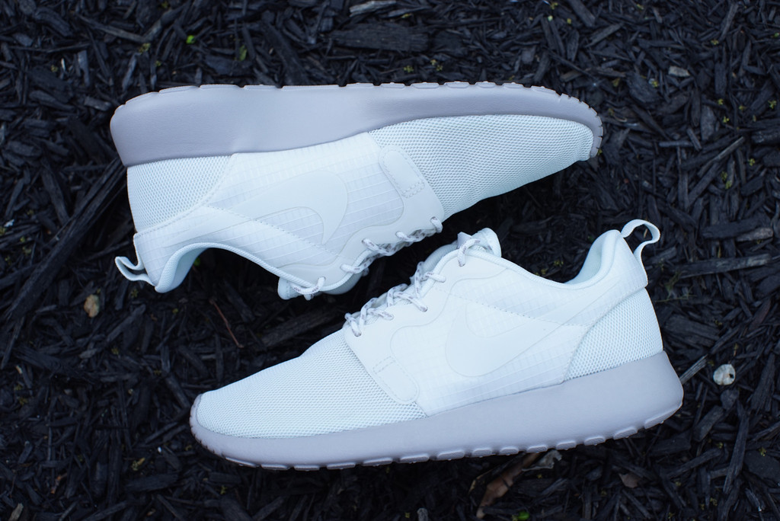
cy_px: 260
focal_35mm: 50
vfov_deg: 27.0
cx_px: 390
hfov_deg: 39.6
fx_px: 1084
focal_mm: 50
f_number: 5.6
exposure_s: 1/125
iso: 100
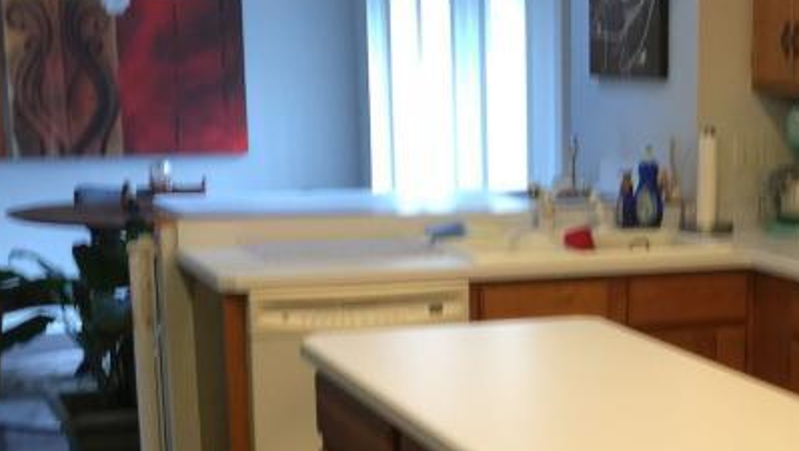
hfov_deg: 25.4
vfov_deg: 14.7
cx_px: 713
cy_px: 469
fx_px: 1717
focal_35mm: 81
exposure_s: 1/15
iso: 50
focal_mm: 4.15
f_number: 2.2
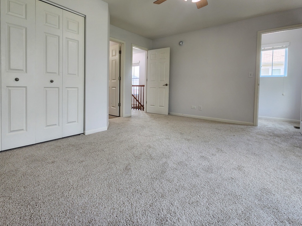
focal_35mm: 17
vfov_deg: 74.2
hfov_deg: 90.6
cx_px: 133
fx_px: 148
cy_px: 94
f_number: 2.2
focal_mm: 2.2
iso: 100
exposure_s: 1/60
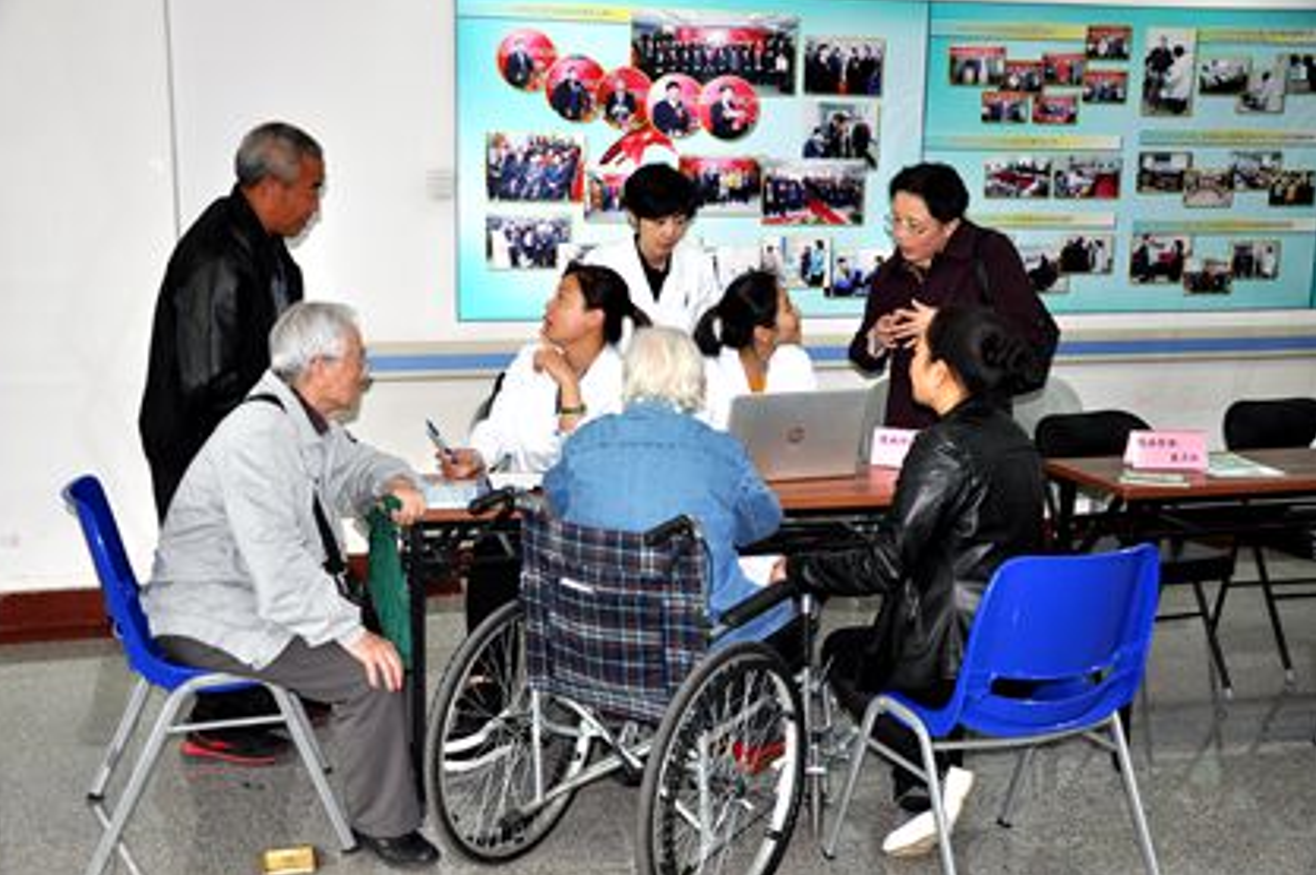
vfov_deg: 33.3
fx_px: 1460
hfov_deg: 48.5
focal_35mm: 40
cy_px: 433
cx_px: 647
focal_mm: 26
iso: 400
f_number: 4
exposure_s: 1/60
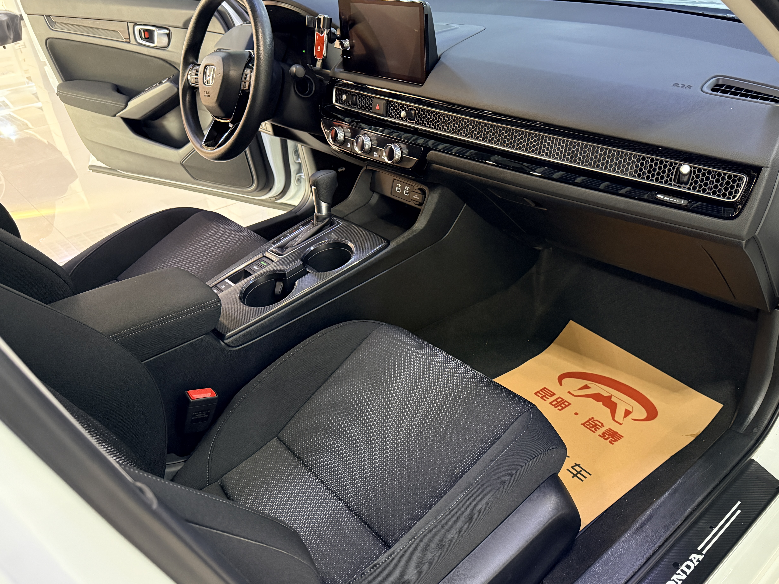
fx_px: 630
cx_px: 431
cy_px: 297
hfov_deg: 63.3
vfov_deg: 49.7
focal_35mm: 28
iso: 800
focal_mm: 6.76
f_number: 1.78
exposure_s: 1/33
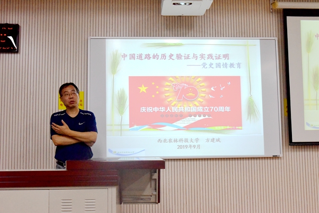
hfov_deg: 44.5
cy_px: 106
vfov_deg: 30.5
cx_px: 160
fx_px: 390
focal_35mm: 44
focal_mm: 44
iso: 4000
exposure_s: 1/320
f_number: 9
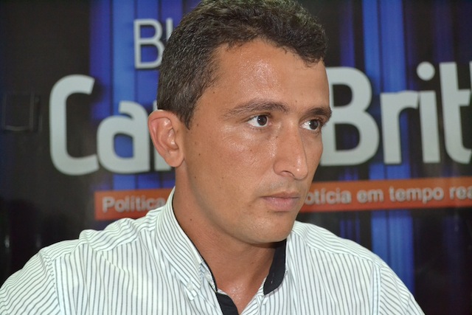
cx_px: 236
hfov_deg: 35.0
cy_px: 158
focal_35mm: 57
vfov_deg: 23.8
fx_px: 747
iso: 2500
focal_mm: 38
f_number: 5
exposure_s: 1/60
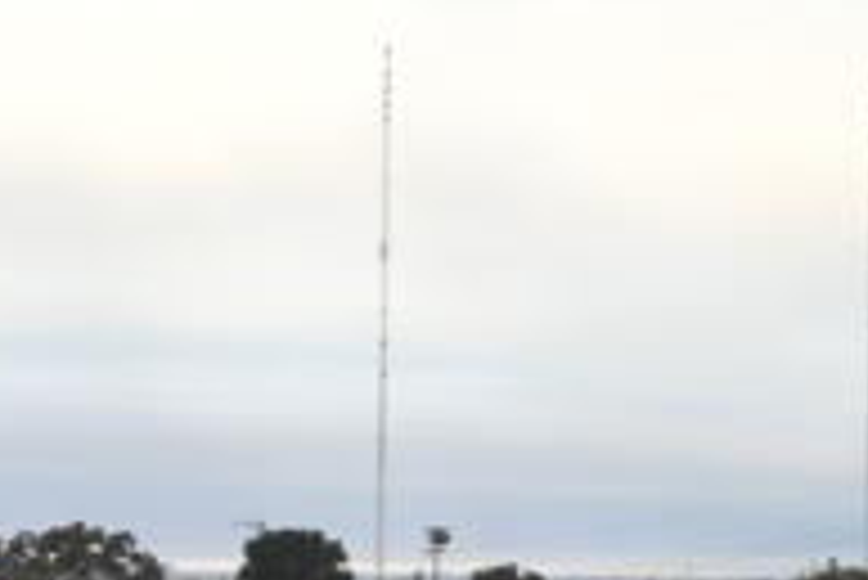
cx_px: 1561
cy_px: 629
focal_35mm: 149
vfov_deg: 9.1
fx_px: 3595
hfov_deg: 12.6
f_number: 8
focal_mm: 24
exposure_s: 1/250
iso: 64
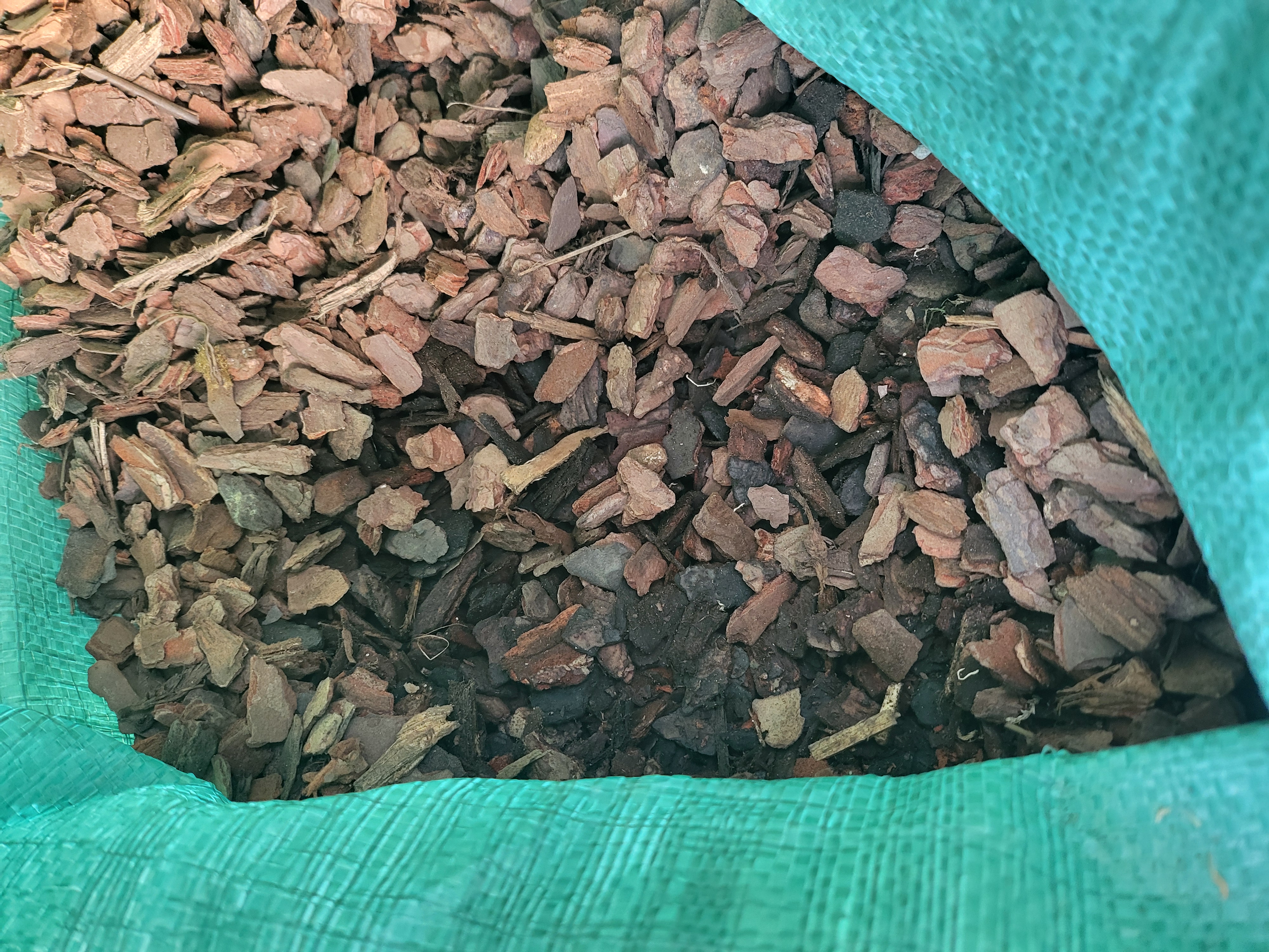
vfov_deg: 56.8
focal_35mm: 24
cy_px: 476
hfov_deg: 71.6
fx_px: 880
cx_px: 634
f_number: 1.8
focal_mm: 5
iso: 320
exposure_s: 1/40
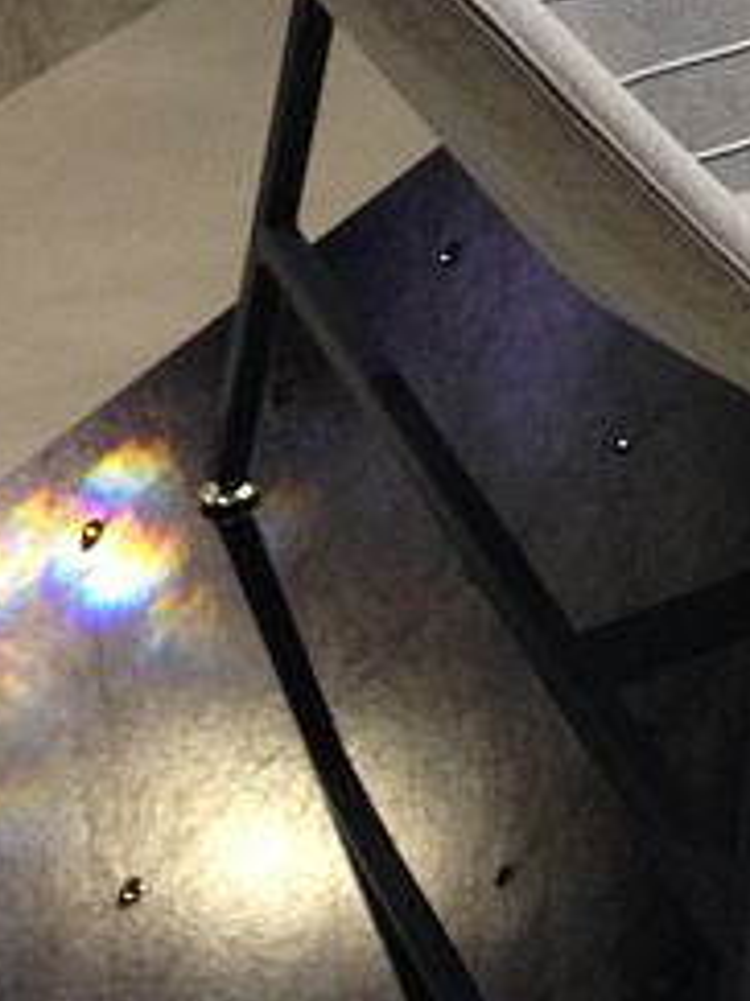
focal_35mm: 136
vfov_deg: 13.8
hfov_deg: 10.3
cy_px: -416
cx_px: 1335
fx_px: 3932
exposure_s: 1/20
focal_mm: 4.12
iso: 100
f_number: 2.4
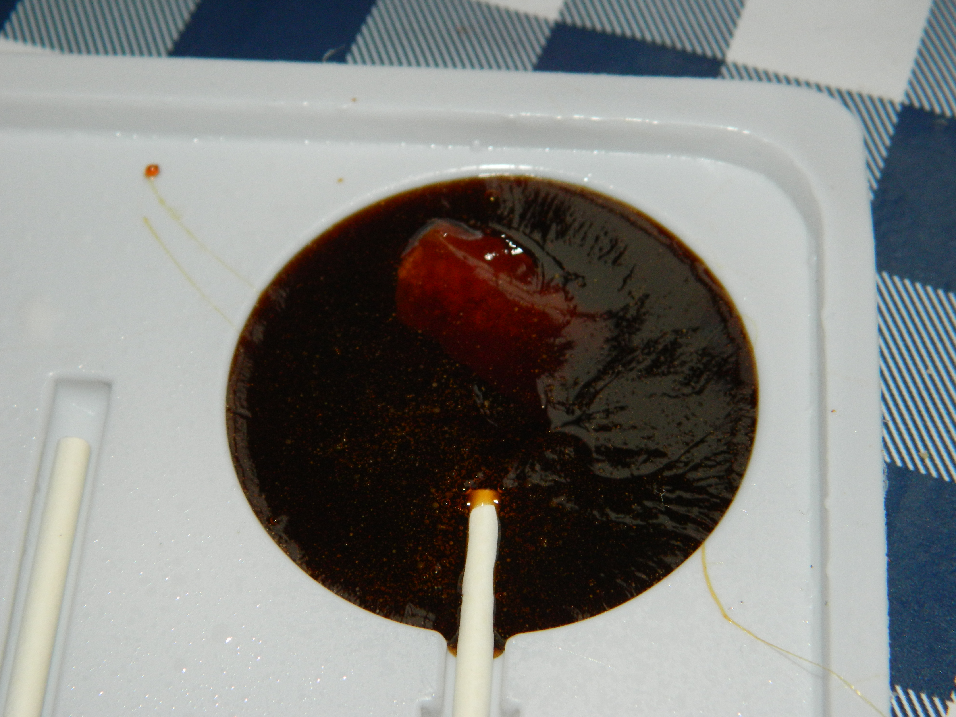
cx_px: 478
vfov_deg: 21.0
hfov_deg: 27.8
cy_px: 358
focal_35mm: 70
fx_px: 1933
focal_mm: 12.6
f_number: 11.4
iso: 200
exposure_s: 1/50
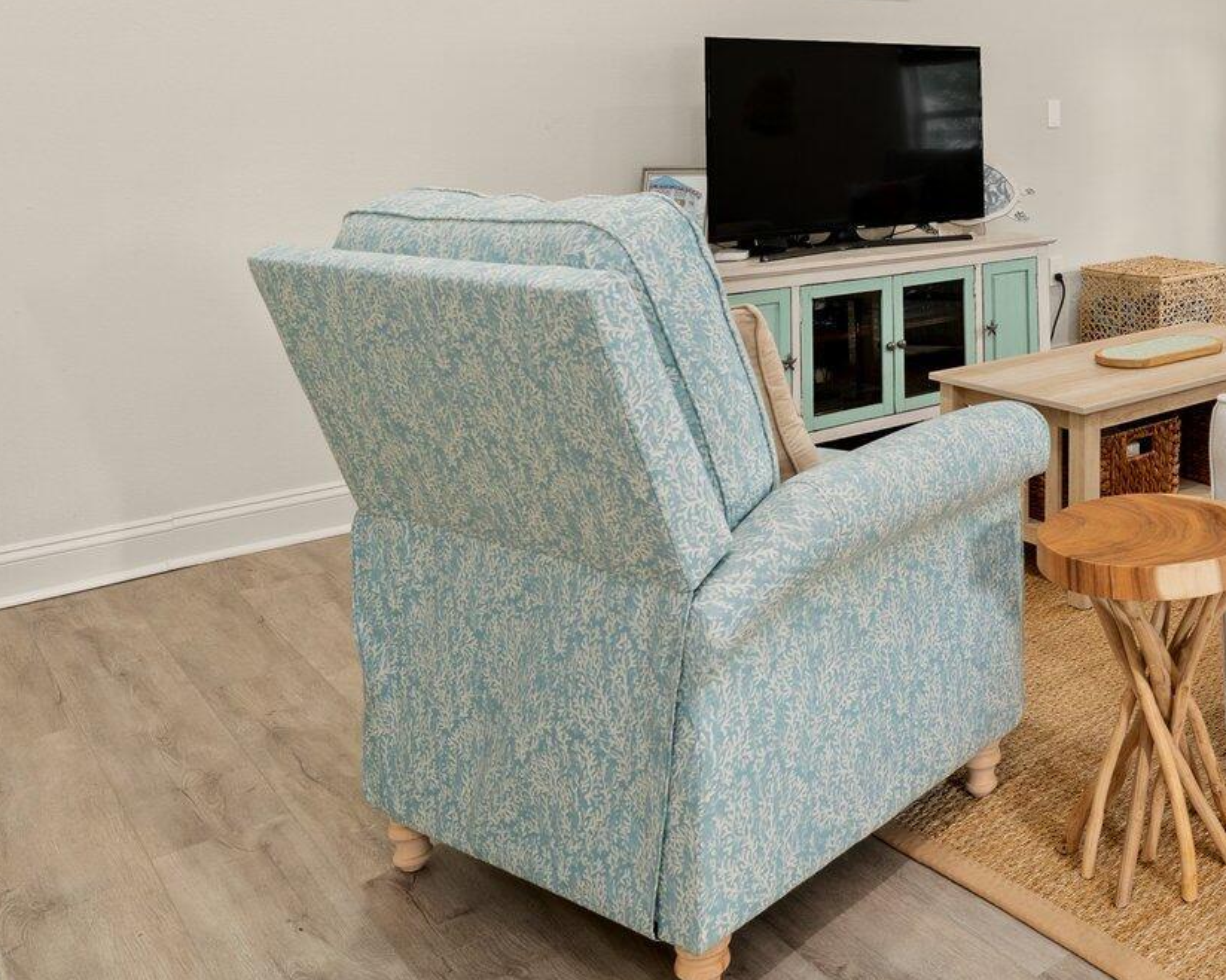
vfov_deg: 38.0
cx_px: 1181
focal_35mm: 36
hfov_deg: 44.1
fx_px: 1304
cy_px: 72
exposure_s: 1/2
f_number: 8
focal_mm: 15.4
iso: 400
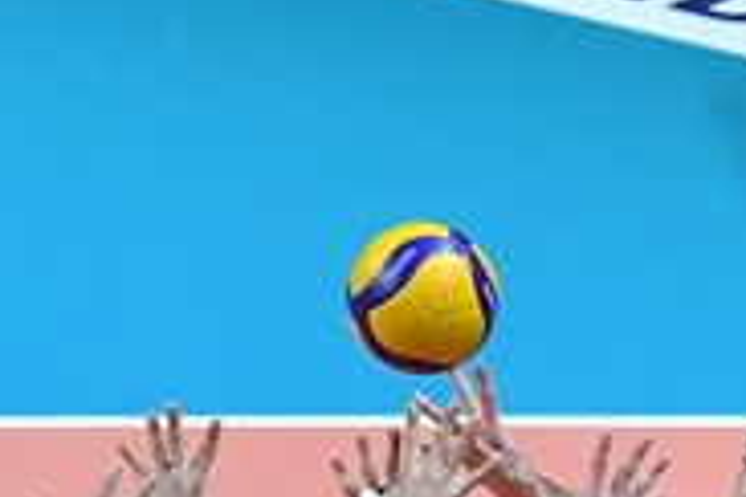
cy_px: 733
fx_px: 14297
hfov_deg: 3.0
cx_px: 171
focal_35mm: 690
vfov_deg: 2.0
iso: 1600
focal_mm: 140
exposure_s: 1/640
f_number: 4
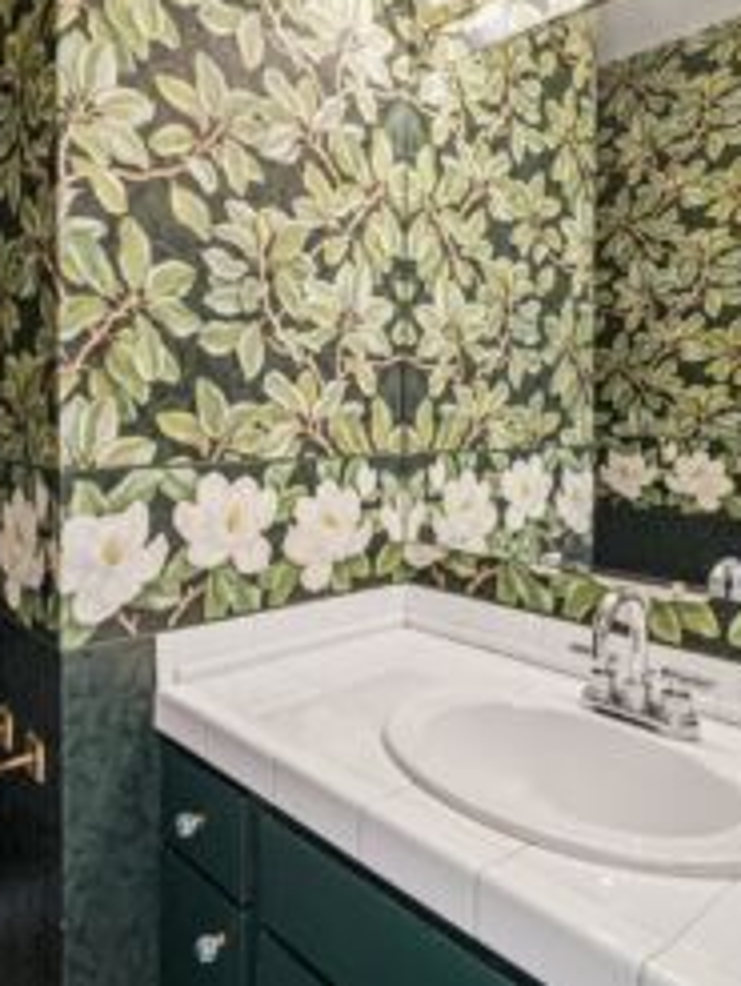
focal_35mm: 25
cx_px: 288
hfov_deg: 54.5
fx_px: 712
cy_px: 459
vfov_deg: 69.3
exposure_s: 1/13
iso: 1600
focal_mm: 16
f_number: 8
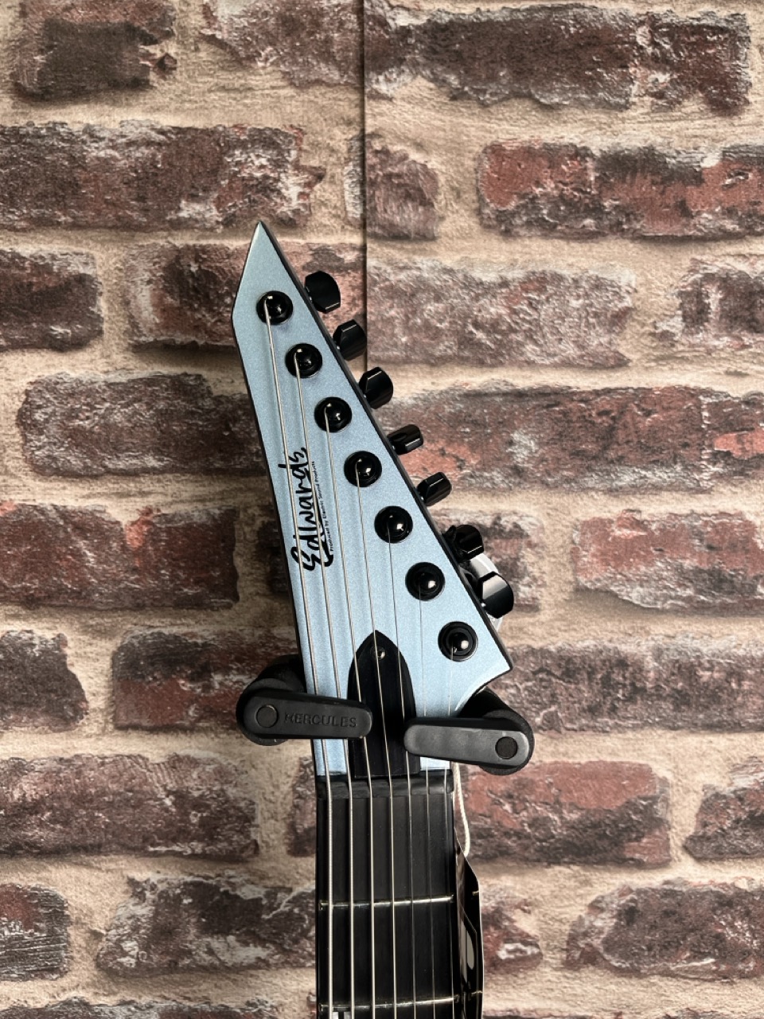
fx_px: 765
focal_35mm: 26
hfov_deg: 53.1
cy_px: 510
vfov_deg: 67.3
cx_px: 382
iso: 50
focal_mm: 5.1
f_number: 1.6
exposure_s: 1/121
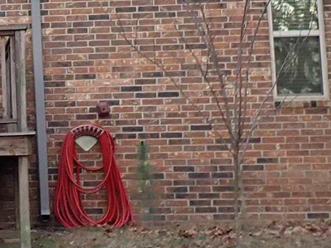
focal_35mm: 132
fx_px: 1262
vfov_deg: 11.2
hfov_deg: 13.4
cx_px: -267
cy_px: 40
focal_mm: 4.5
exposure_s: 1/125
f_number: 2
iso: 200
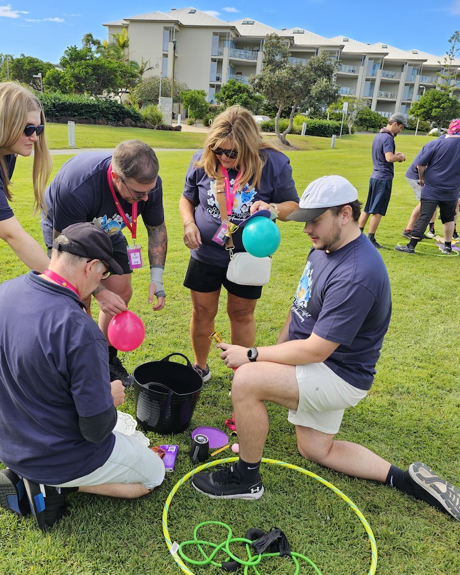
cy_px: 288
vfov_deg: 58.8
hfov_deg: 48.1
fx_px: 511
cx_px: 179
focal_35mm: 30
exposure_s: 1/180
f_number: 1.7
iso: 12
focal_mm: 6.3
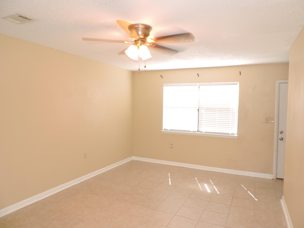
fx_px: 211
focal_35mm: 24
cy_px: 114
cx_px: 152
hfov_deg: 71.6
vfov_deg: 56.8
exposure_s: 1/30
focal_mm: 4.3
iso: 200
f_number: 3
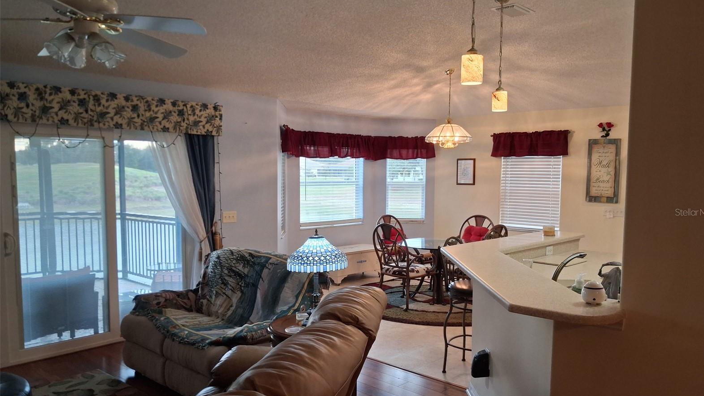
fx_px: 560
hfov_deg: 64.3
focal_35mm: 30
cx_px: 359
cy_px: 212
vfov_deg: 38.9
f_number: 1.8
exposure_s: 1/120
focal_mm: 4
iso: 200
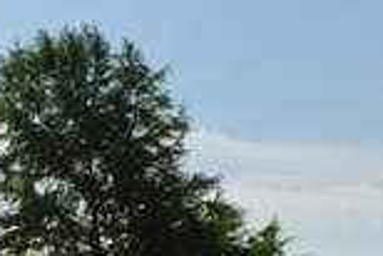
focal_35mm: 179
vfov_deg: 7.7
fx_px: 1906
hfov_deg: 9.2
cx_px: -754
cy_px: 70
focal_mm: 18
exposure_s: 1/640
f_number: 13
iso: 200
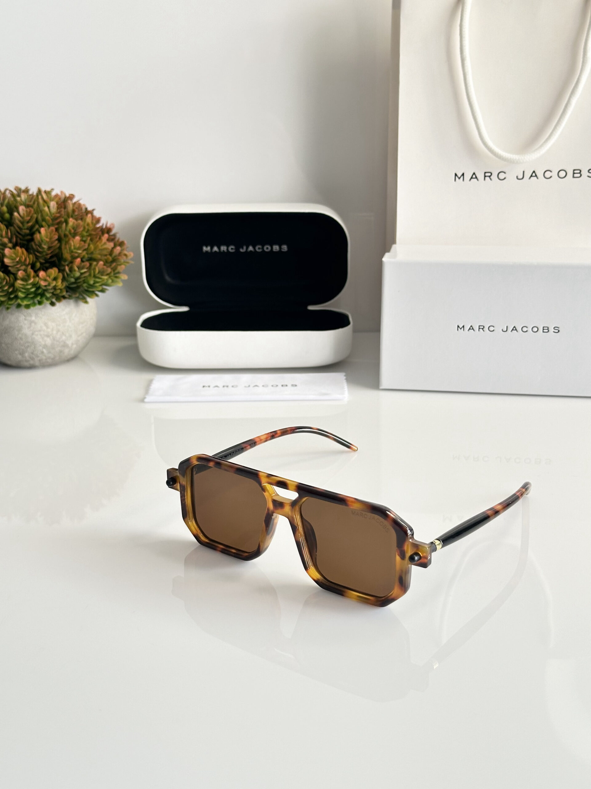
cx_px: 296
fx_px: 1093
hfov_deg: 30.3
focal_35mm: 48
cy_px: 394
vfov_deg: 39.7
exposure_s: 1/82
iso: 80
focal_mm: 6.86
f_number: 1.78
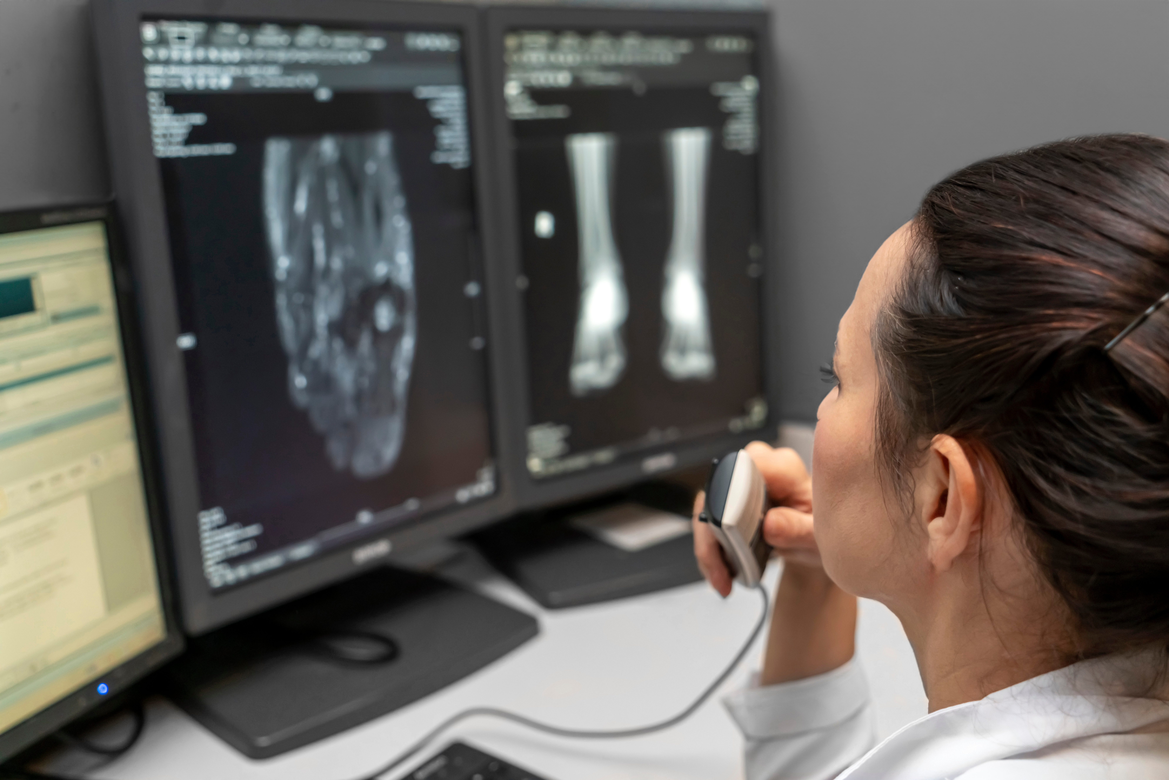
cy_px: 390
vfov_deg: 34.2
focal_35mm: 39
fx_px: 1267
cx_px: 584
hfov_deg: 49.5
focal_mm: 39
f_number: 4
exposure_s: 1/200
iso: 1600
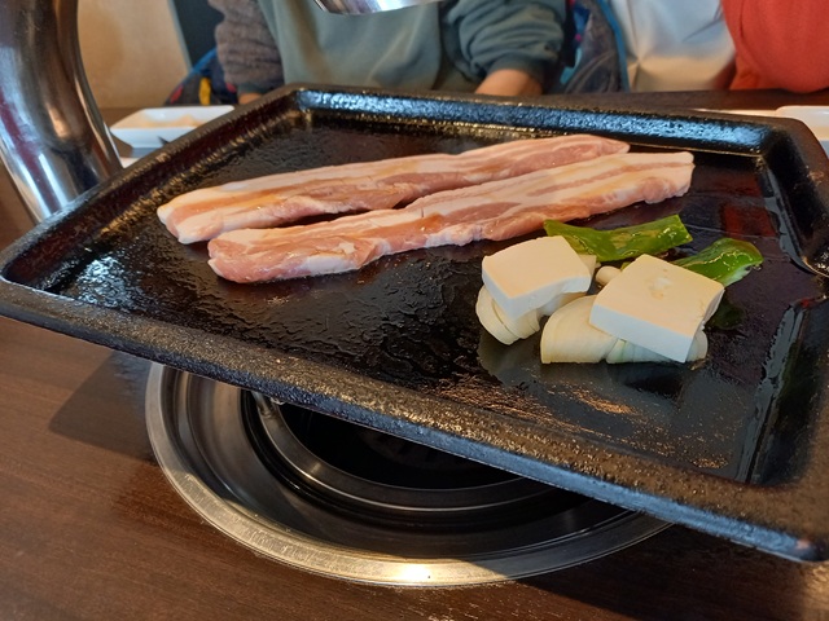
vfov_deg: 54.9
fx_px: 599
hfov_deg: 69.4
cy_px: 310
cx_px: 414
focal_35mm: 25
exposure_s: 1/60
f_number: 1.8
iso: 400
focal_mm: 4.65
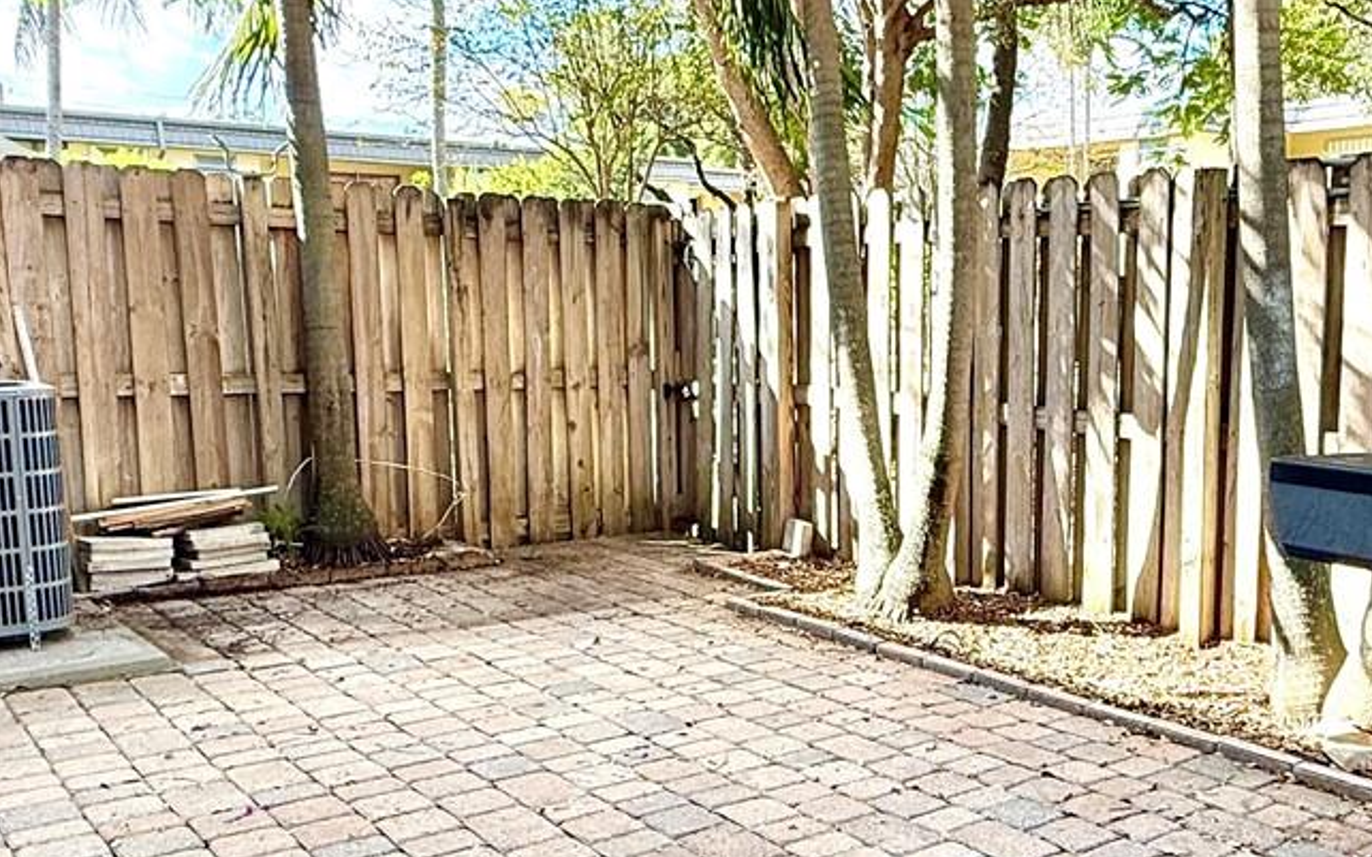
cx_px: 936
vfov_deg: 34.4
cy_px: 492
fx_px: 1383
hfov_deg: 51.6
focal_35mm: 37
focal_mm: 2.22
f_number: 2.2
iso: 64
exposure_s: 1/365
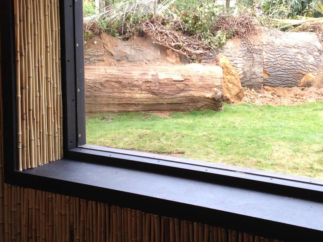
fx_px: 681
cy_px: 53
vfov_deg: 20.0
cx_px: 190
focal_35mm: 73
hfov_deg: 26.6
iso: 64
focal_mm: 4.28
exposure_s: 1/120
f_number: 2.4
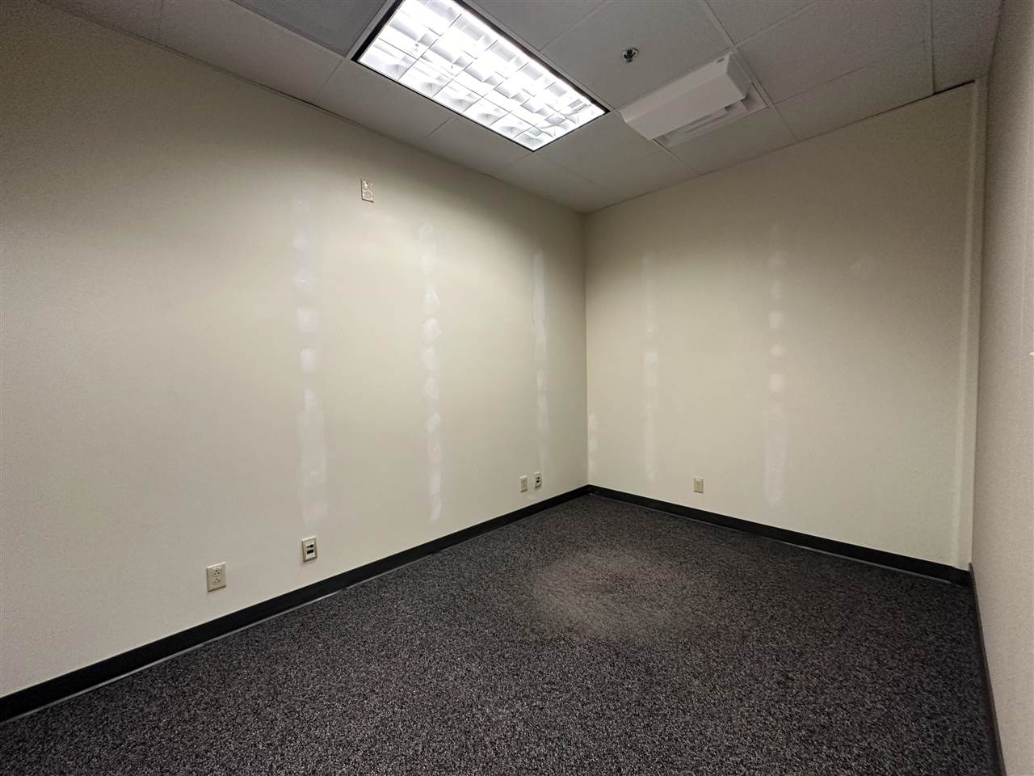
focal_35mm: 14
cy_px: 388
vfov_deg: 85.7
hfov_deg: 102.1
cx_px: 517
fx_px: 418
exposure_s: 1/120
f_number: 2.2
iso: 320
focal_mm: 2.22
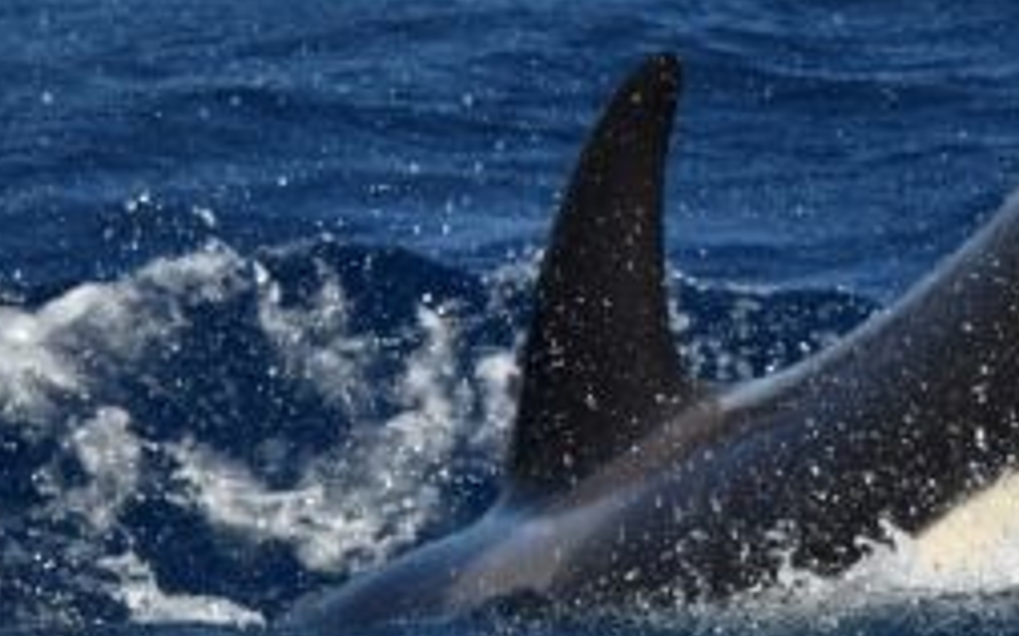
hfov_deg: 1.3
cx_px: 1353
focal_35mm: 1611
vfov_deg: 0.8
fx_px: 44729
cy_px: -159
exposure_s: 1/8000
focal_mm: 500
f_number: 6.3
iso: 900
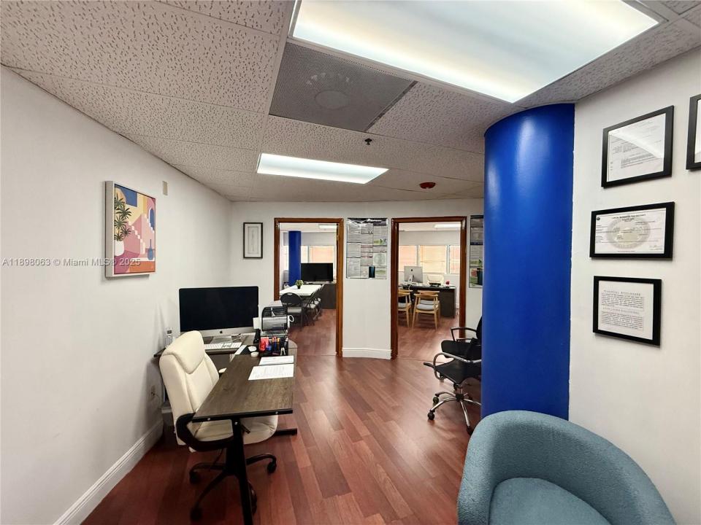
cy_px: 262
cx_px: 350
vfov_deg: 85.7
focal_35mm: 14
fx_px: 284
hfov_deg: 102.1
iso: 320
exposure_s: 1/120
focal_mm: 2.22
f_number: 2.2
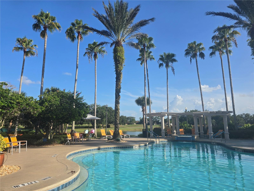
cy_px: 96
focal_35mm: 23
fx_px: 169
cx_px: 127
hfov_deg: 73.9
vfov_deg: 58.9
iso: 12
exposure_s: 1/640
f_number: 1.7
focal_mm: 6.3
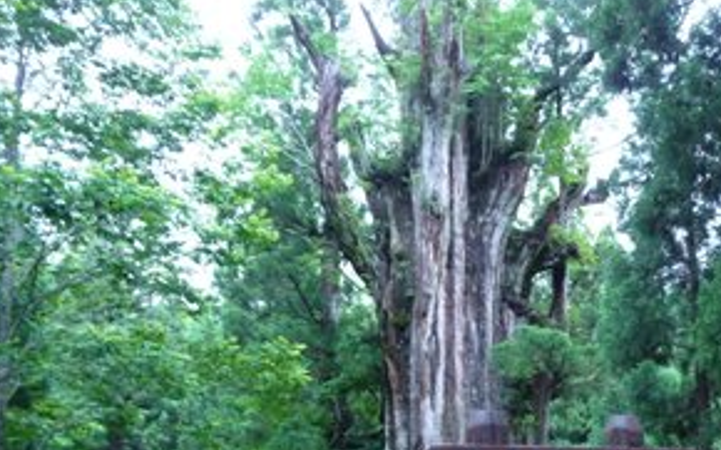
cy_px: 358
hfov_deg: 47.5
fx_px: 805
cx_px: 480
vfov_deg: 30.5
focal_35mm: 41
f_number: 3.3
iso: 400
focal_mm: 4.7
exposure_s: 1/15
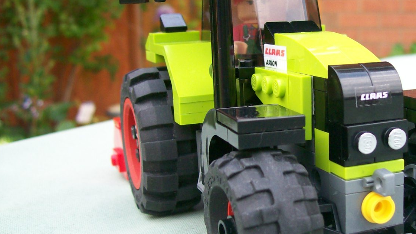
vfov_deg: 21.4
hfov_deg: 36.6
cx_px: 293
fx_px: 618
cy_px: 120
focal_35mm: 56
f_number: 2.7
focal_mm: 6
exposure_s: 1/199
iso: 80
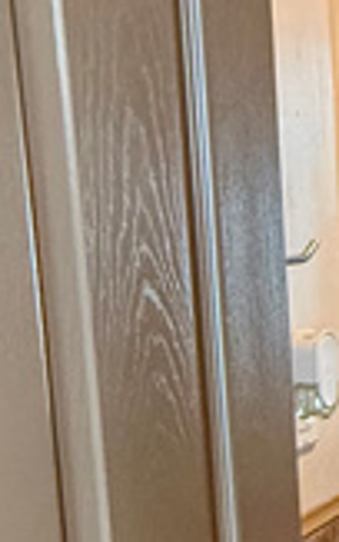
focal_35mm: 70
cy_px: 399
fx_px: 1034
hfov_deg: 13.8
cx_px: 794
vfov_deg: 29.0
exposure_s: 1/60
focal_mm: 2.22
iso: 500
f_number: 2.2
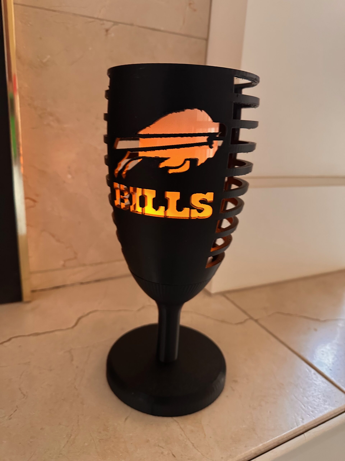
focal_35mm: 24
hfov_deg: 56.8
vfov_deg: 71.6
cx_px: 172
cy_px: 230
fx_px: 319
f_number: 1.78
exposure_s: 1/58
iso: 640
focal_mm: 6.86
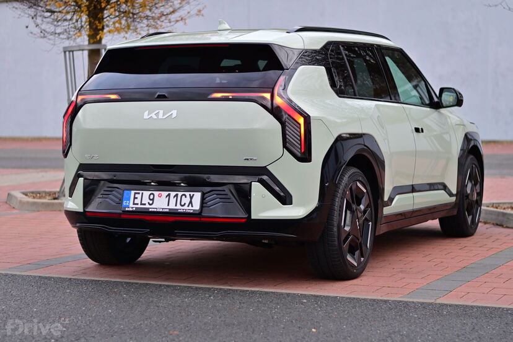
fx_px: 1069
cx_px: 256
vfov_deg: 18.2
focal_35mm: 75
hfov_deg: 27.0
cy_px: 171
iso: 400
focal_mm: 50
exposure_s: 1/1000
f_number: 2
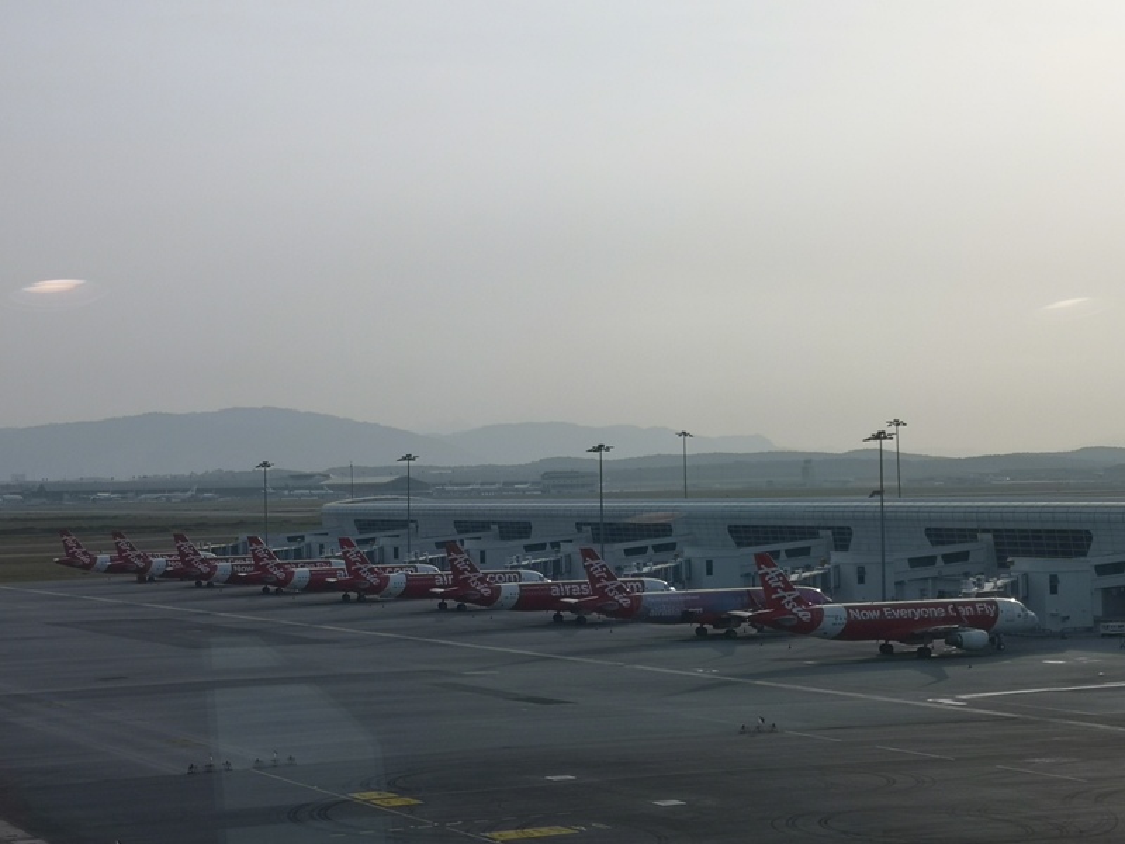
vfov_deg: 19.4
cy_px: 422
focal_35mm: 76
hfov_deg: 25.7
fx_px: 2470
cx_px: 562
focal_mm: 3.95
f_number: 1.8
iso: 50
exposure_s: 1/1786
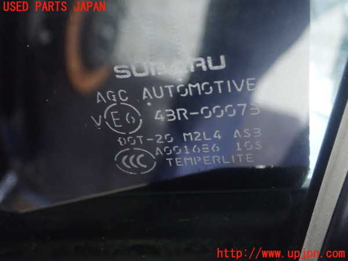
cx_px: 174
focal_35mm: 46
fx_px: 462
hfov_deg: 41.2
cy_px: 130
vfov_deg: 31.5
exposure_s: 1/13
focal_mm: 8.41
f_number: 3.1
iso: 1250
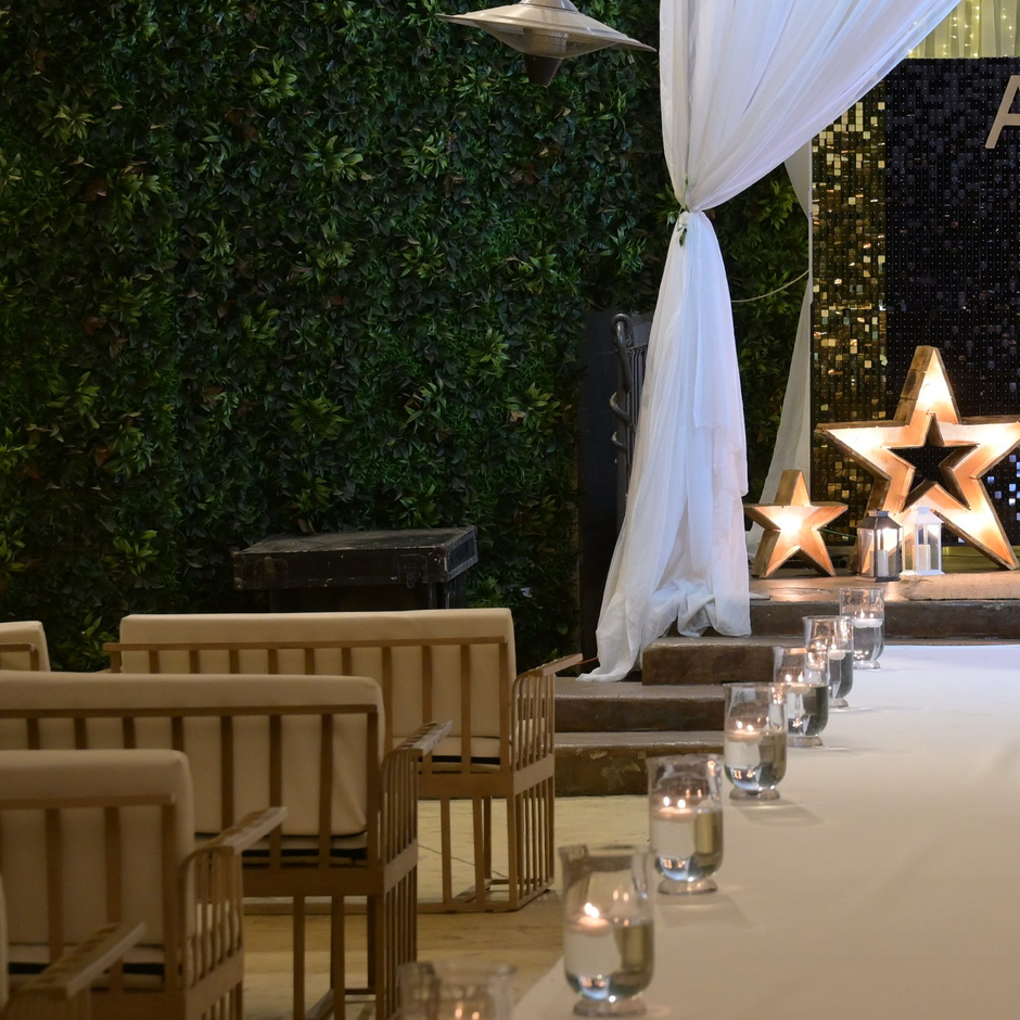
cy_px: 424
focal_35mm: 132
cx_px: 1104
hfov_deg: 13.0
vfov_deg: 13.2
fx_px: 4401
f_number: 4.5
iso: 1600
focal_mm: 57
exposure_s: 1/200
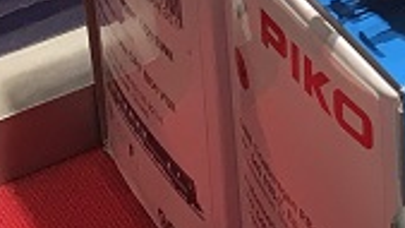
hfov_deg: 11.5
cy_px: -228
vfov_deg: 6.7
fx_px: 1868
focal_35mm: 174
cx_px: 736
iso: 32
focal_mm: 4.15
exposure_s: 1/33
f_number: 2.2
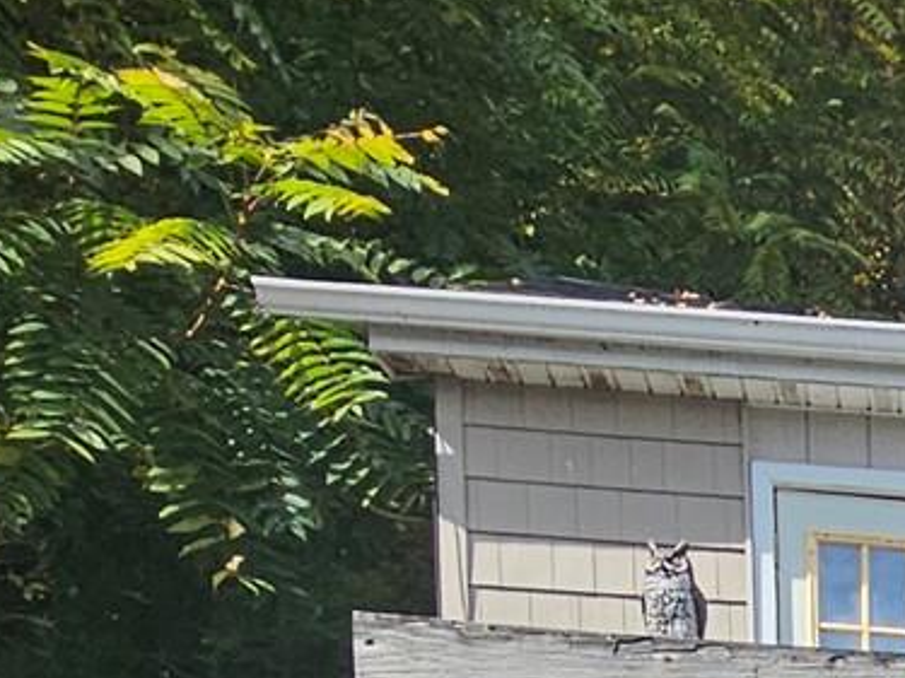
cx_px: 1549
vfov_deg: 16.2
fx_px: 1856
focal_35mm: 71
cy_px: 1334
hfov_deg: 20.7
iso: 50
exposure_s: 1/1387
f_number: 2.2
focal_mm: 2.2
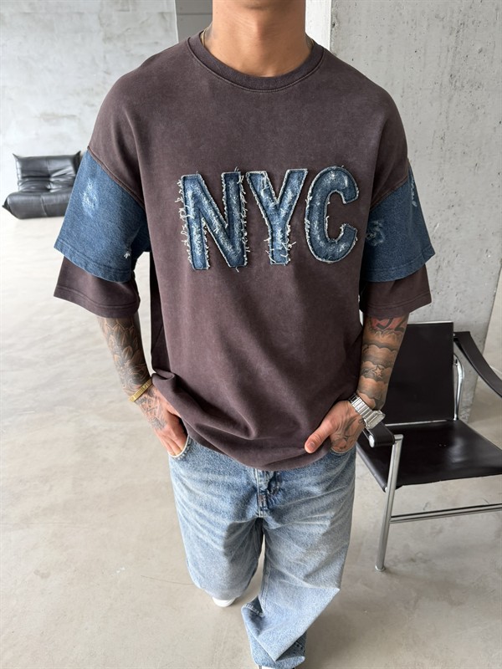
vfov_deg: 71.6
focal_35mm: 24
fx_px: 464
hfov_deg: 56.8
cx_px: 251
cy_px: 334
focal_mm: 6.76
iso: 100
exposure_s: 1/121
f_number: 1.78
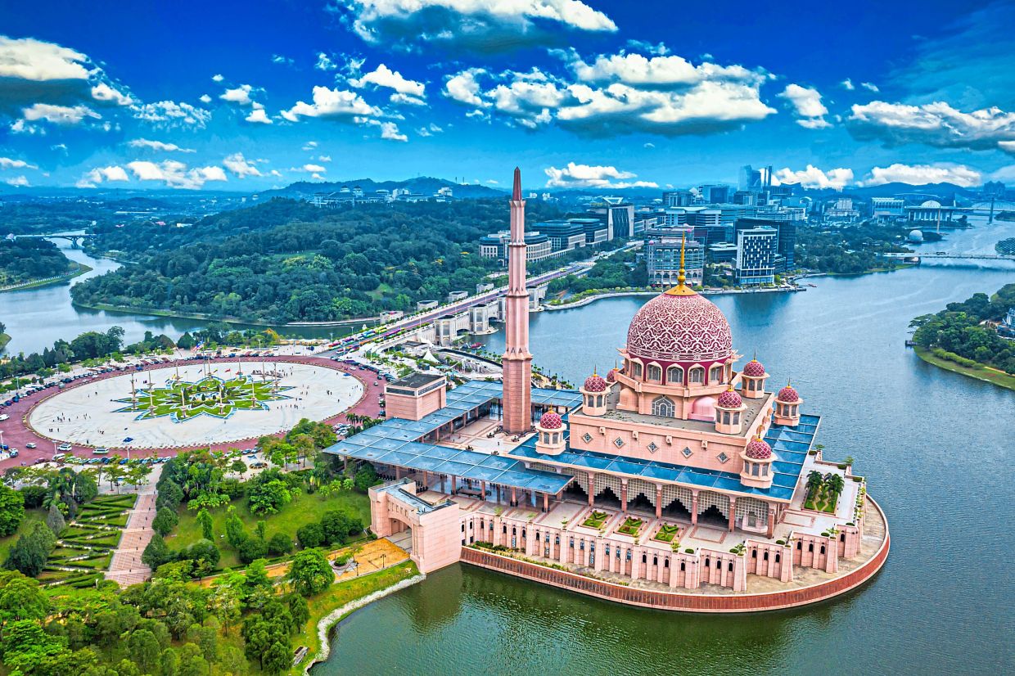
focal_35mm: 28
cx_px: 508
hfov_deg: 65.5
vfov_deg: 46.4
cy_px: 338
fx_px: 789
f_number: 8
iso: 100
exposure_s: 1/120
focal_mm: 10.26
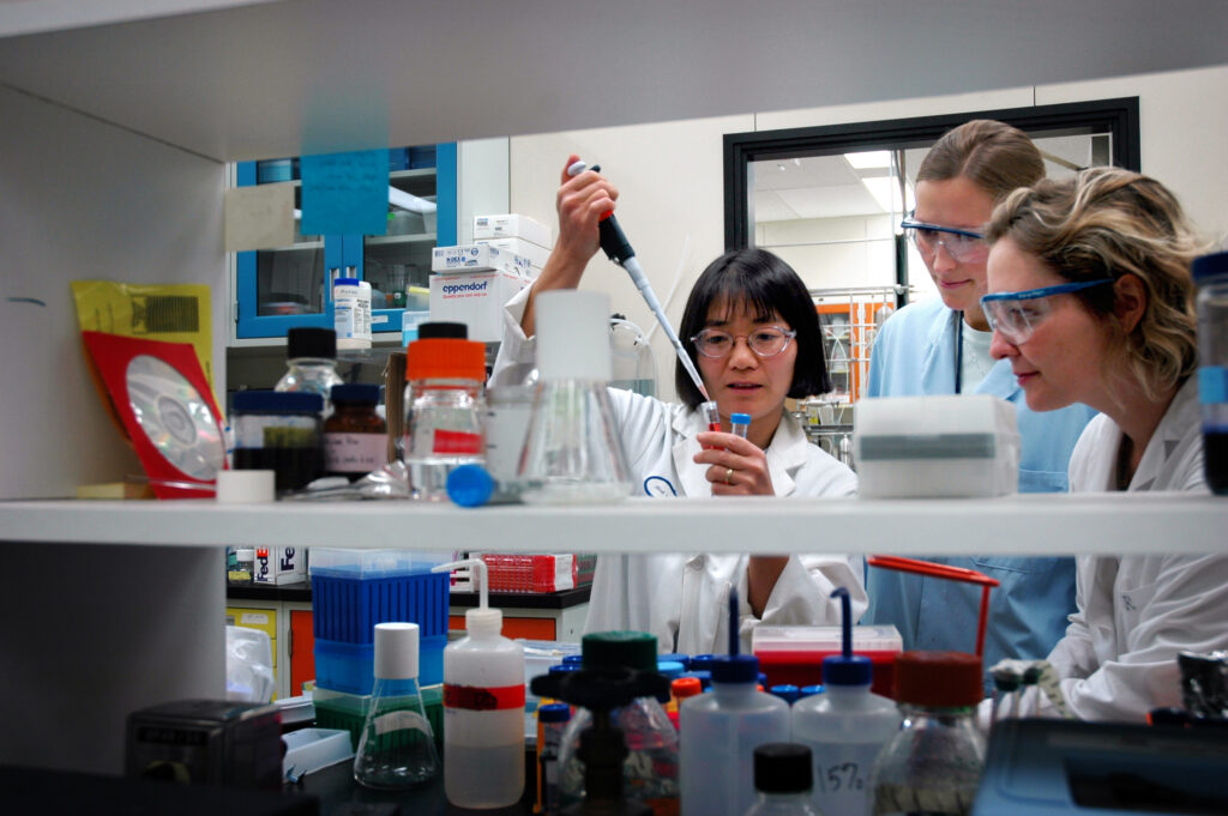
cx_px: 614
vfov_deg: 33.0
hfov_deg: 48.0
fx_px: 1380
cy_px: 408
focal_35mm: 40
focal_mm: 27
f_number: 4.5
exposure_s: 1/25
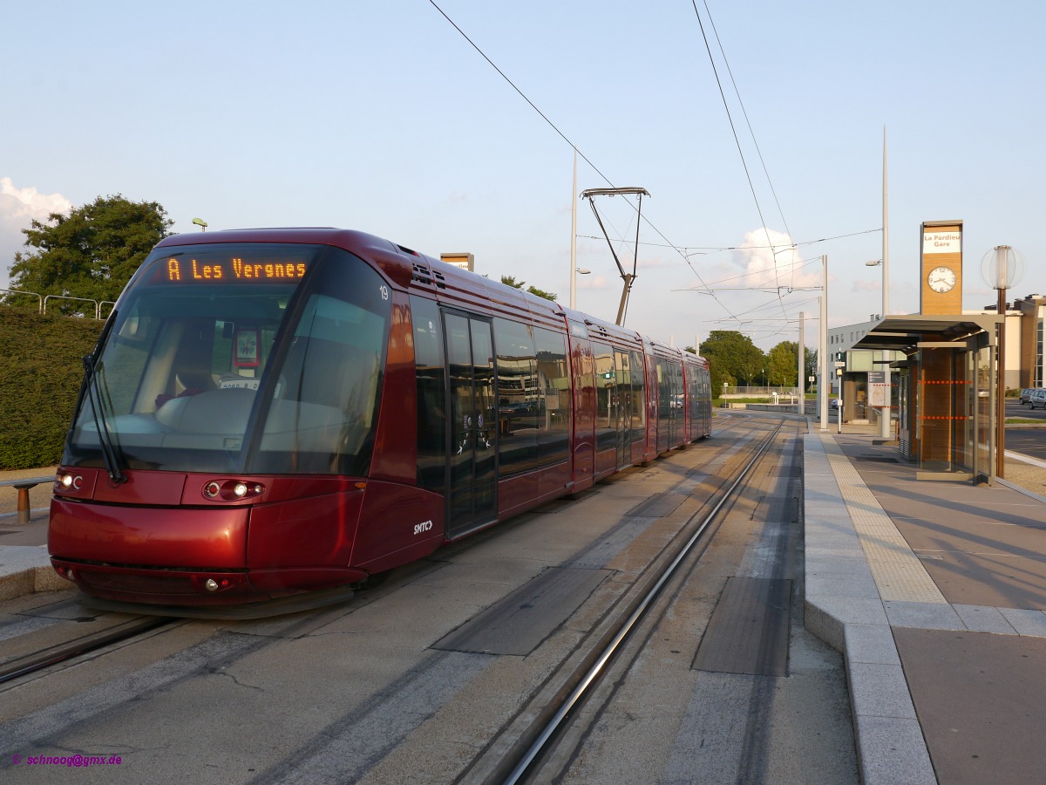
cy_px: 392
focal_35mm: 32
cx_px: 523
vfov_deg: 44.2
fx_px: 967
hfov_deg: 56.8
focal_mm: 16
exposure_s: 1/250
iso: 160
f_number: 4.5
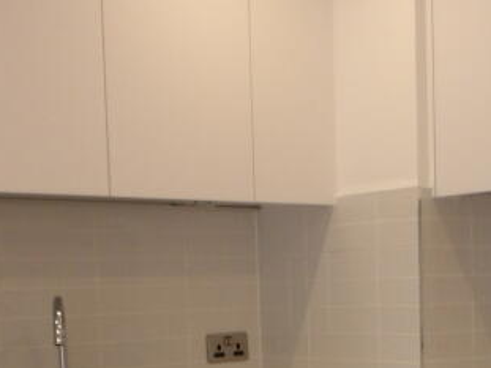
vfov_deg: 17.9
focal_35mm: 79
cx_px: 320
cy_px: 415
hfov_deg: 24.6
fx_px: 1120
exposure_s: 1/28
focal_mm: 4.3
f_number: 4.1
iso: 200
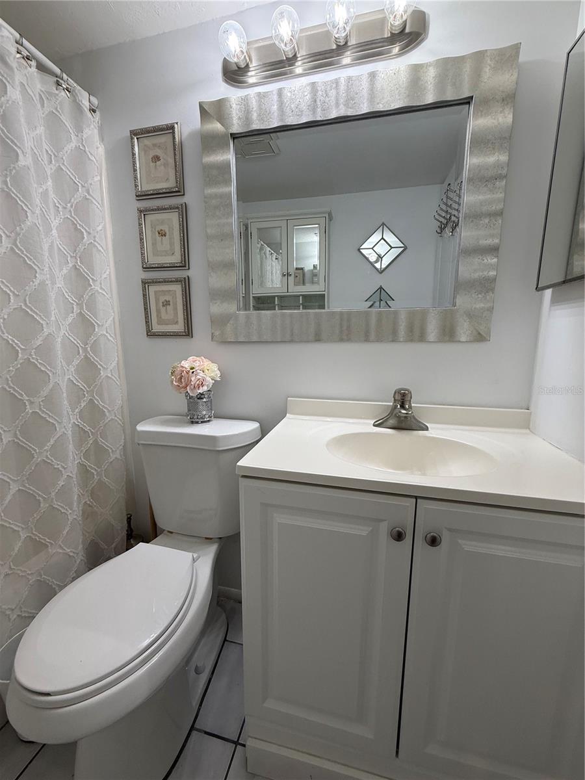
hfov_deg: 85.7
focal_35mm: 14
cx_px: 292
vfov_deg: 102.1
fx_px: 315
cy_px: 390
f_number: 2.2
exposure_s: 1/120
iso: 125
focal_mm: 2.22
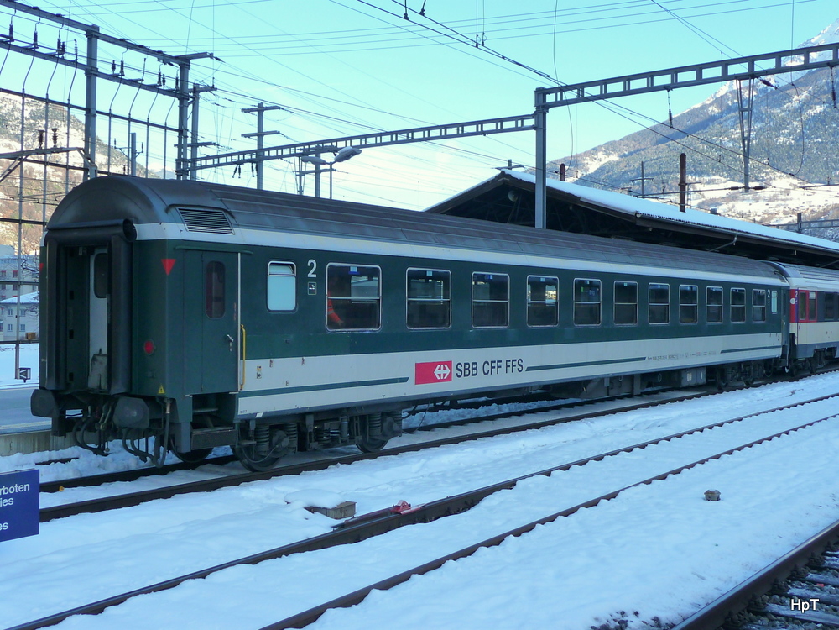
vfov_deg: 36.0
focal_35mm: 40
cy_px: 315
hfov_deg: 46.8
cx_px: 420
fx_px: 969
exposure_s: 1/320
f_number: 3.9
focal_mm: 6.7
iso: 160
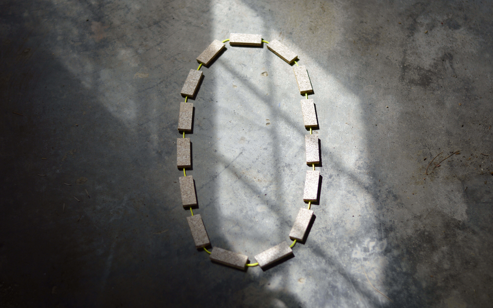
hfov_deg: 26.8
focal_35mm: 77
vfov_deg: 16.9
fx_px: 1035
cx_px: 246
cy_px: 157
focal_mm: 50
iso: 100
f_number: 1.8
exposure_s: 1/200
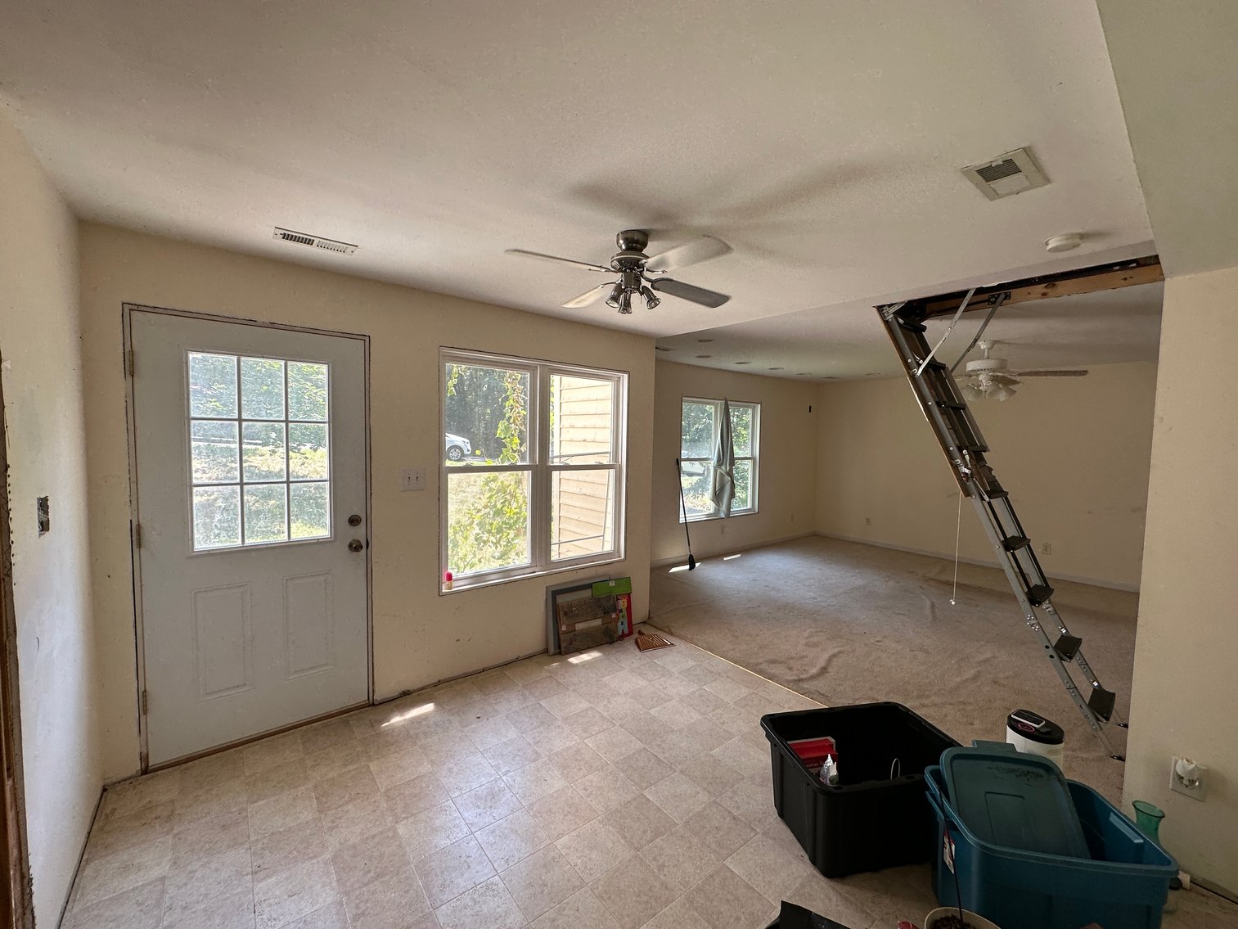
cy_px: 464
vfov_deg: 85.7
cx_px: 619
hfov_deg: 102.1
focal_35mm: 14
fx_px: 501
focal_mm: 2.22
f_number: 2.2
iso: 40
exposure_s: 1/99
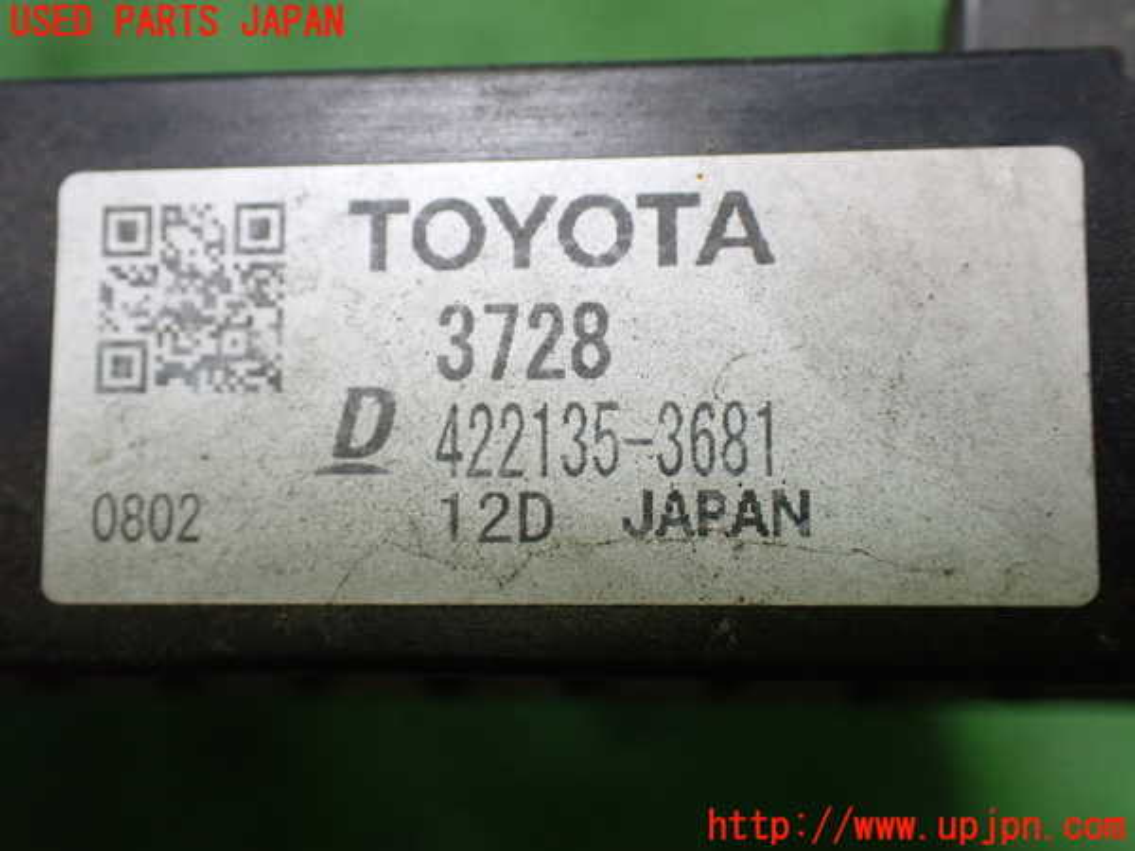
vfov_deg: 35.1
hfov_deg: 45.8
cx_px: 568
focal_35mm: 41
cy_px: 426
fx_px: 1344
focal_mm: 7.31
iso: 800
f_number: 2.8
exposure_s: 1/100
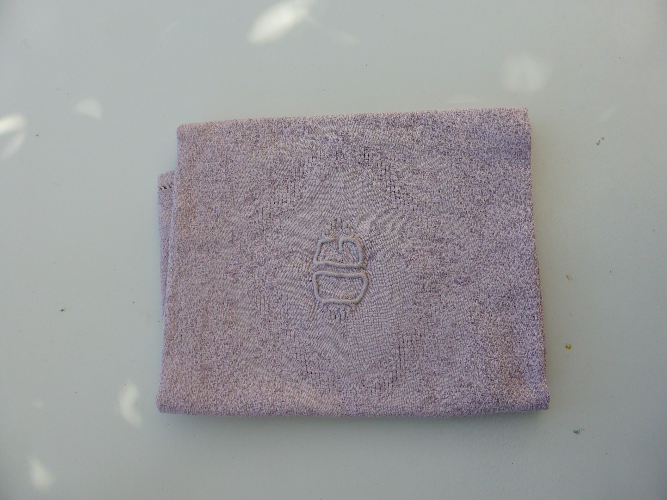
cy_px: 250
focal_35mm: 26
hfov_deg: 67.3
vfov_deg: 53.1
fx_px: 501
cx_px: 334
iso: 100
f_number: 3.3
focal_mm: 4.4
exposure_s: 1/500
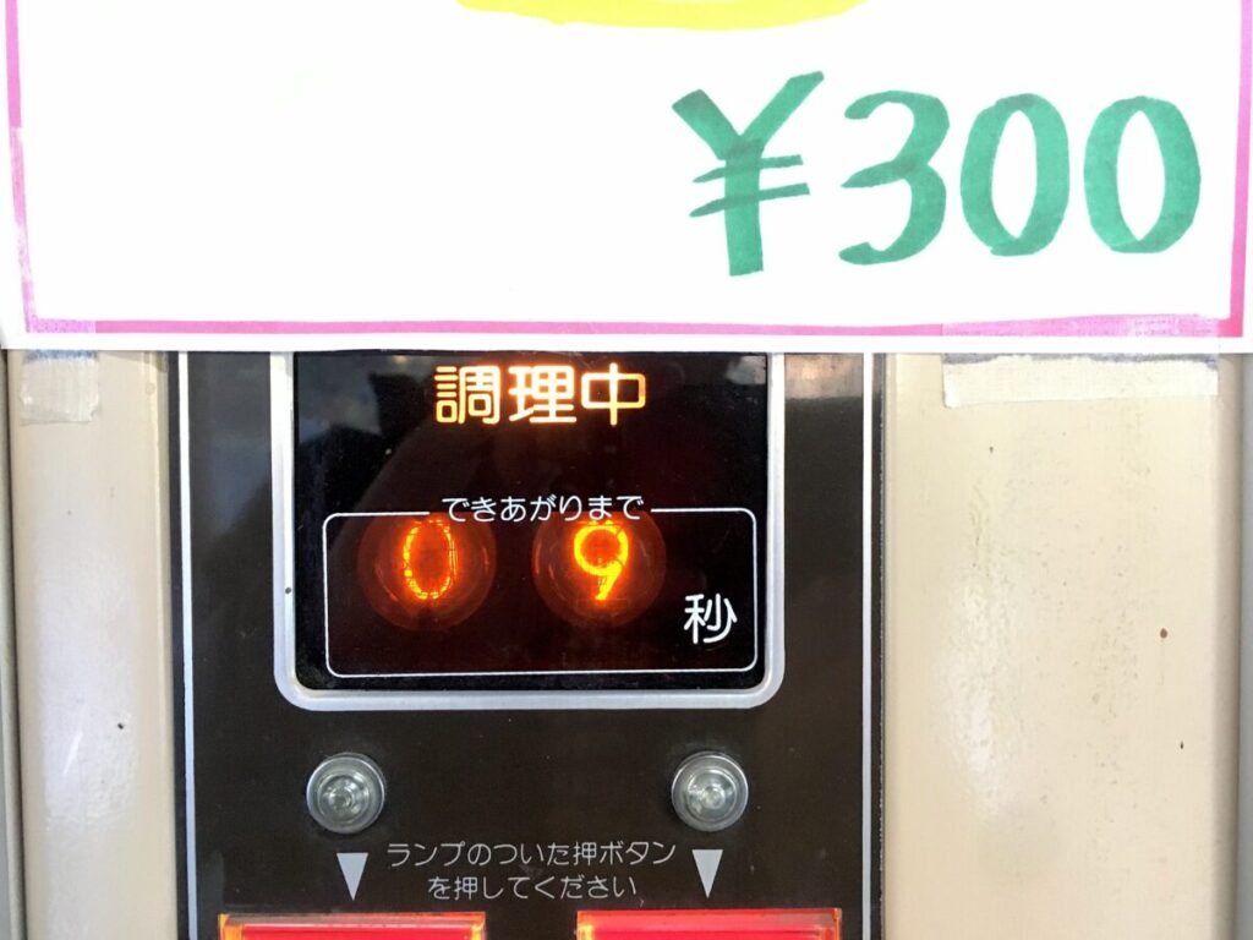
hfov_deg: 61.7
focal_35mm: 29
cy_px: 470
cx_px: 626
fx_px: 1050
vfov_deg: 48.2
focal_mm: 4.15
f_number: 2.2
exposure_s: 1/15
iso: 250
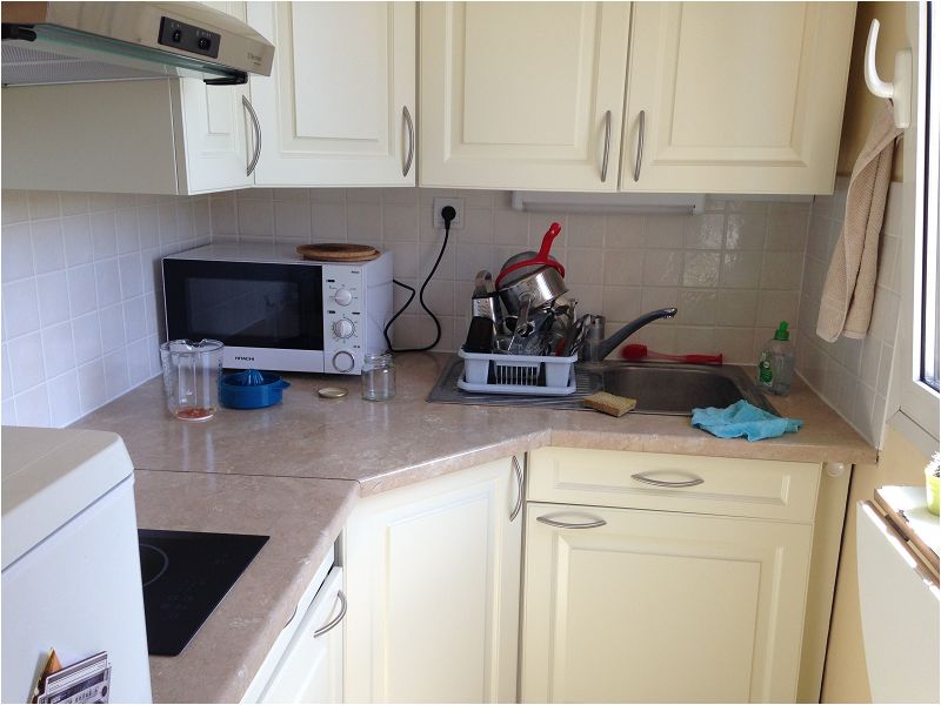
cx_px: 470
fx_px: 897
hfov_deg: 55.4
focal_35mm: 33
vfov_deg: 42.9
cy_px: 352
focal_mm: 4.12
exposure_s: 1/120
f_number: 2.4
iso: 50
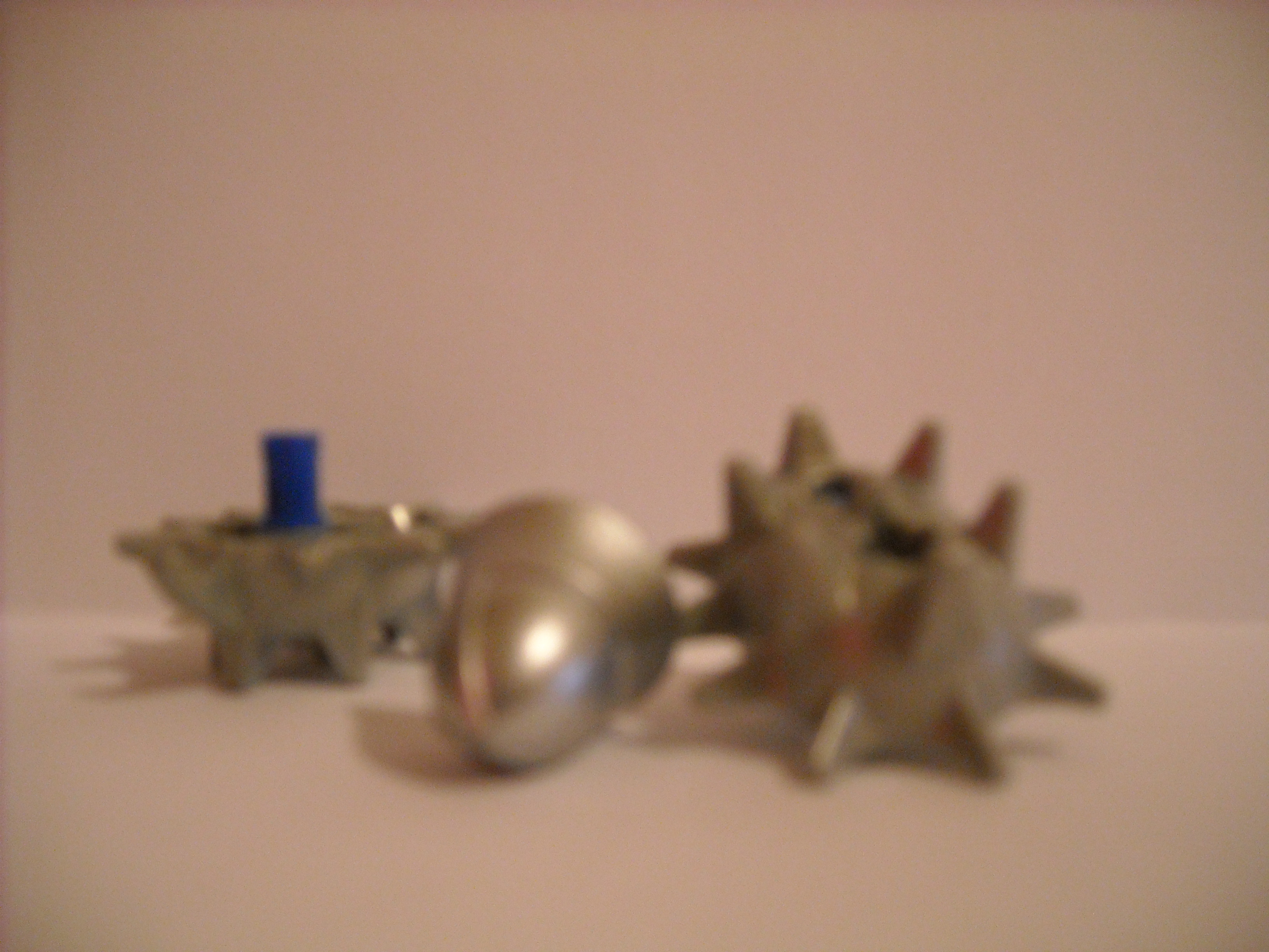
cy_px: 476
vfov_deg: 40.7
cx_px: 634
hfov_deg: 52.6
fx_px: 1283
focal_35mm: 35
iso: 400
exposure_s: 1/9
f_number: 2.8
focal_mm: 5.7
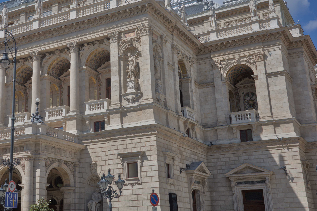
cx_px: 106
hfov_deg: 35.9
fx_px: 484
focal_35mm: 55
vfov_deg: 24.5
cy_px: 68
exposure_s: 1/320
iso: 100
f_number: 7.1
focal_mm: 26
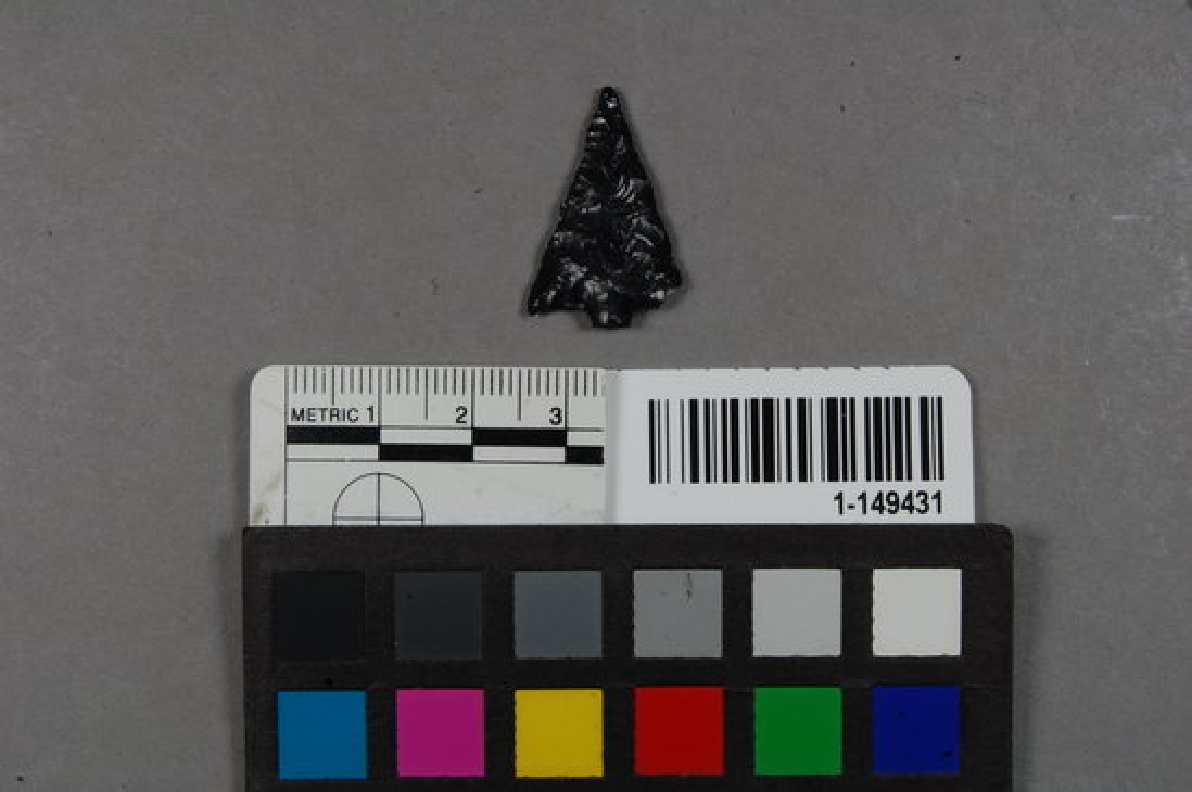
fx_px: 2233
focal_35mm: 68
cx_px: 596
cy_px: 396
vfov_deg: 20.1
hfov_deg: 29.9
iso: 200
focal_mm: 45
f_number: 25
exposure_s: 1/8
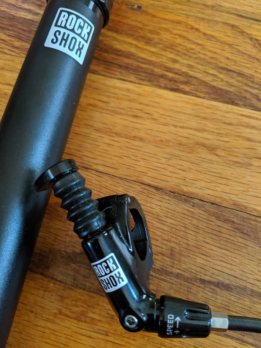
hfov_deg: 51.4
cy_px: 174
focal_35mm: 27
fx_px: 271
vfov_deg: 65.3
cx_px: 130
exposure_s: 1/24
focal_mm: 4.44
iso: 419
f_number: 1.8
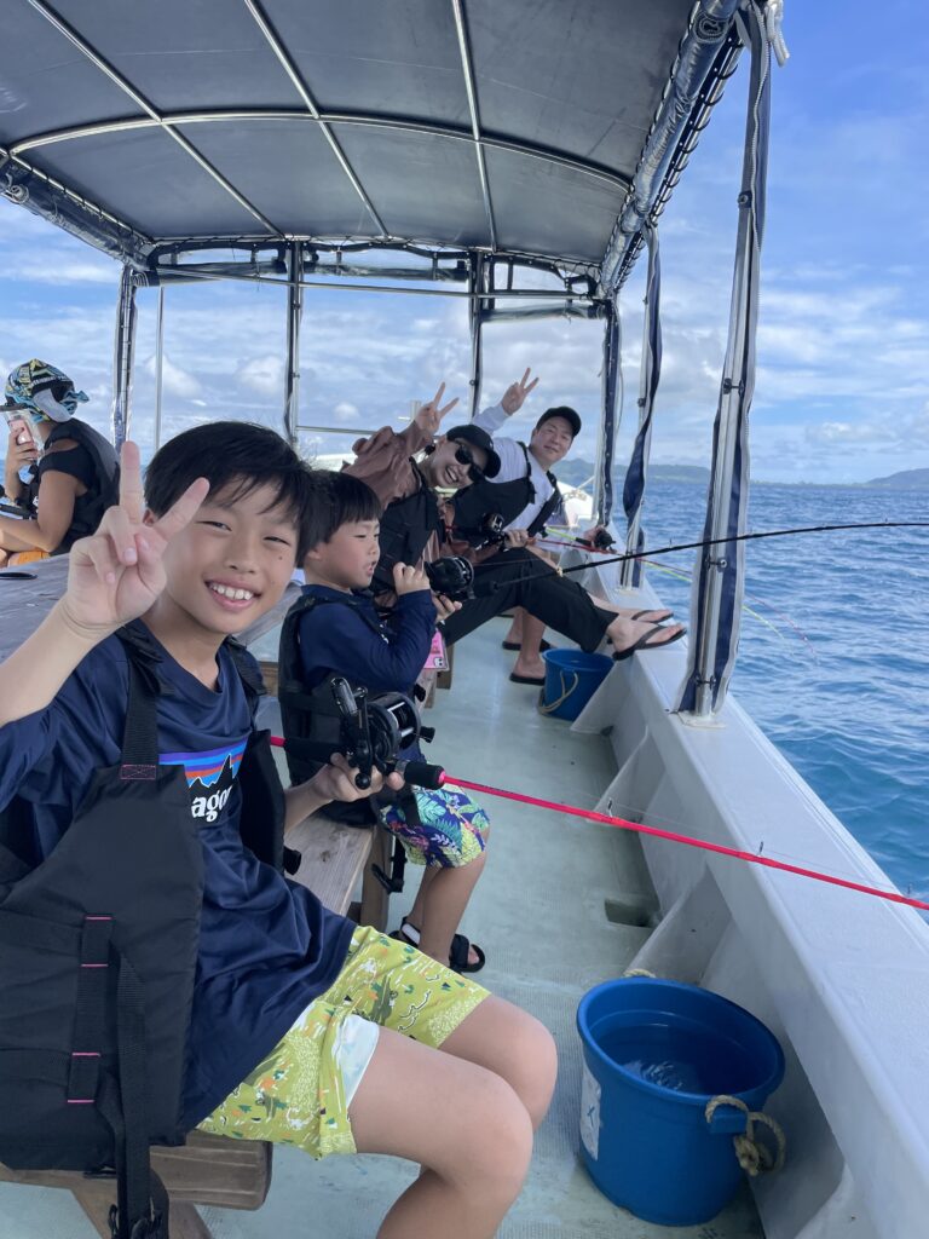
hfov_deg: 53.1
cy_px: 620
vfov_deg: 67.3
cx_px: 464
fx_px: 930
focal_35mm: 26
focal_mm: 4.2
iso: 32
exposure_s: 1/1689
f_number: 1.6
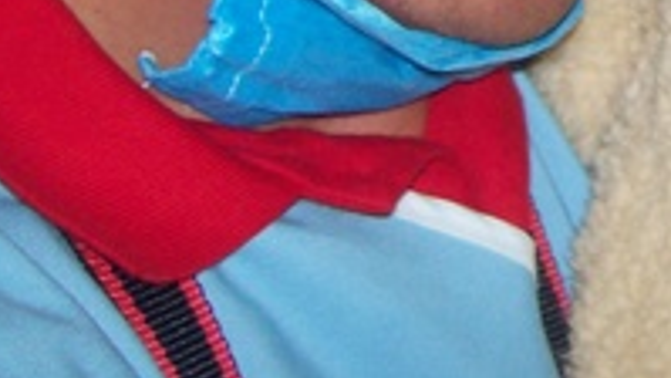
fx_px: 2242
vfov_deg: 9.3
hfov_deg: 16.3
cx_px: 819
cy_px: -233
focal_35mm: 126
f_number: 2.7
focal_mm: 6
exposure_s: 1/64
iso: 80
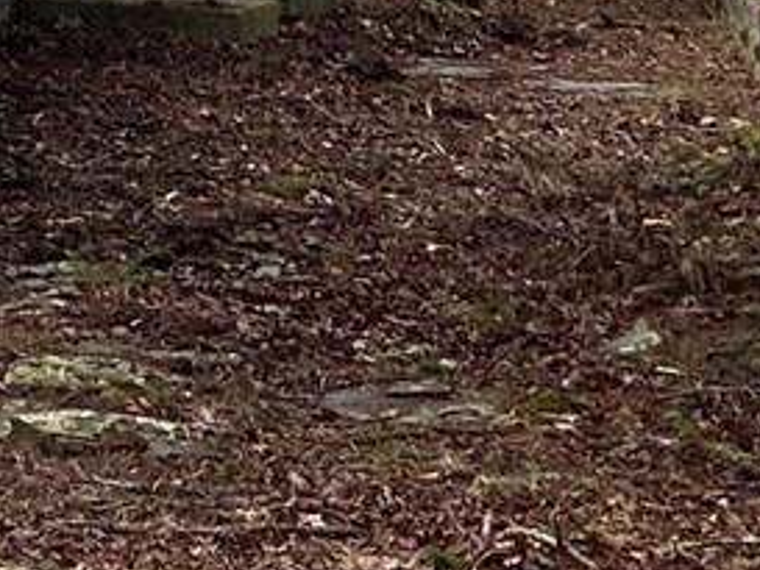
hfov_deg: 13.7
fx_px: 2306
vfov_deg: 12.9
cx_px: -1033
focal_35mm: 105
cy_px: -439
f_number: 2.2
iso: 40
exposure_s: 1/101
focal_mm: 2.22
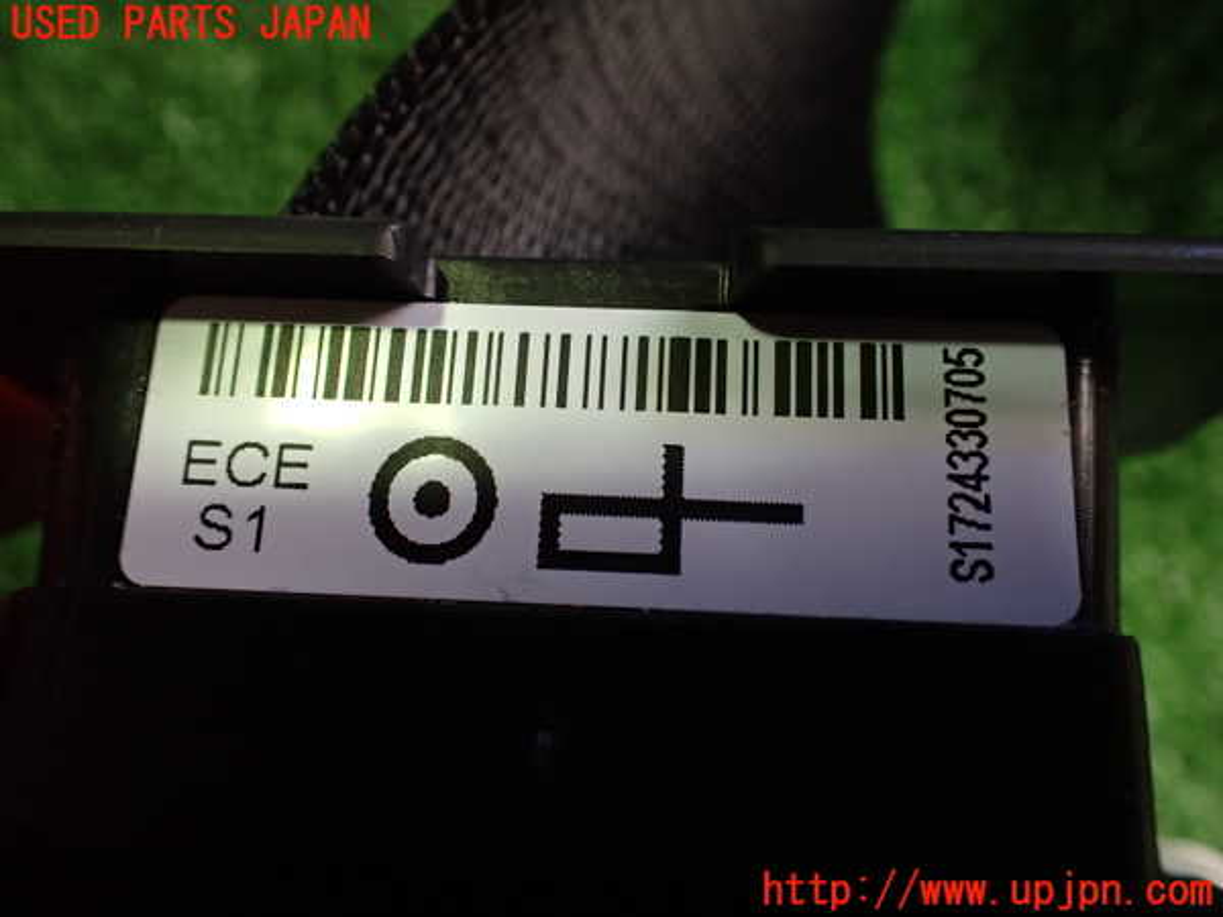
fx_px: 1060
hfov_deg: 60.0
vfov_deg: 46.8
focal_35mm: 30
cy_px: 458
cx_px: 612
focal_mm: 5.4
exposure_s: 1/125
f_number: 2.3
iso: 400
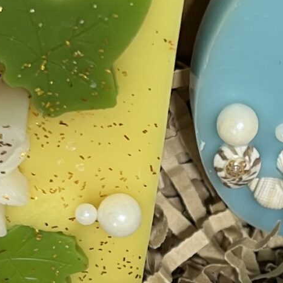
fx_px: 1165
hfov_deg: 13.6
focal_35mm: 126
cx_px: 312
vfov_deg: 13.5
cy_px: 317
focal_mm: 5.1
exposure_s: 1/50
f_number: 1.6
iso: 80
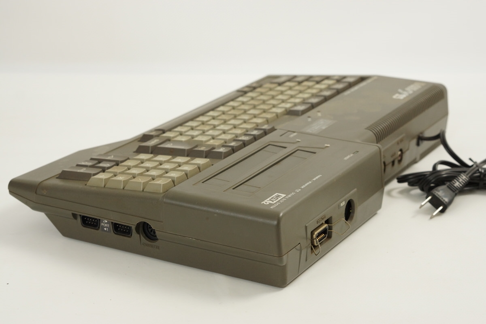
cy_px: 162
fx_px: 1012
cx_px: 243
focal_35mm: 75
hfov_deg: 27.0
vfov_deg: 18.2
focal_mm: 50
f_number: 6.3
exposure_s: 1/80
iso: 800
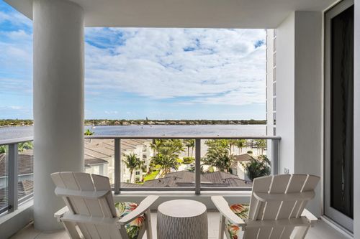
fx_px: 230
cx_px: 180
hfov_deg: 76.1
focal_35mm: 23
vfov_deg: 55.1
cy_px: 120
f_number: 9
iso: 400
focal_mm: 23
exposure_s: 1/500
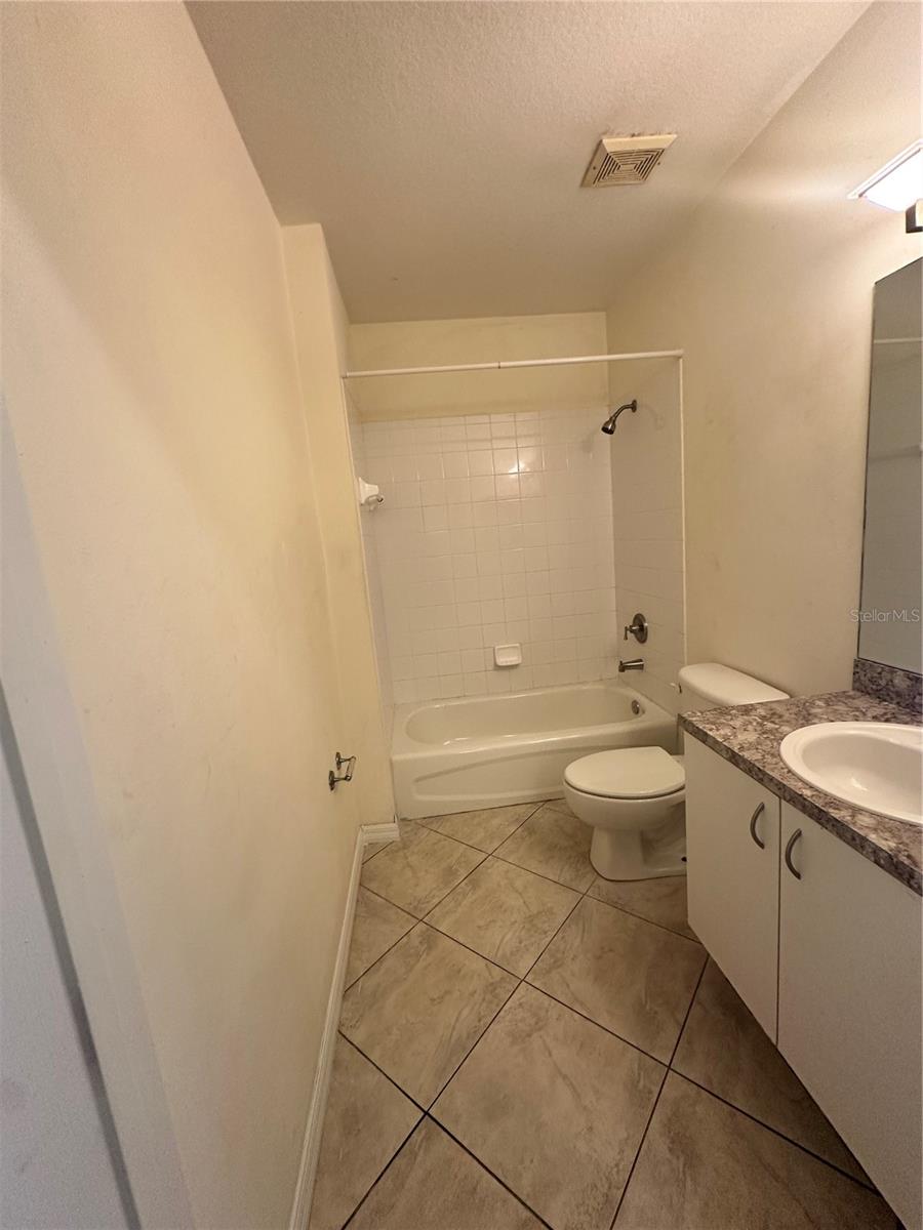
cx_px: 462
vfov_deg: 102.1
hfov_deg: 85.7
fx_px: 498
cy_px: 615
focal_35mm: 14
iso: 160
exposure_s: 1/60
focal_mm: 2.22
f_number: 2.2
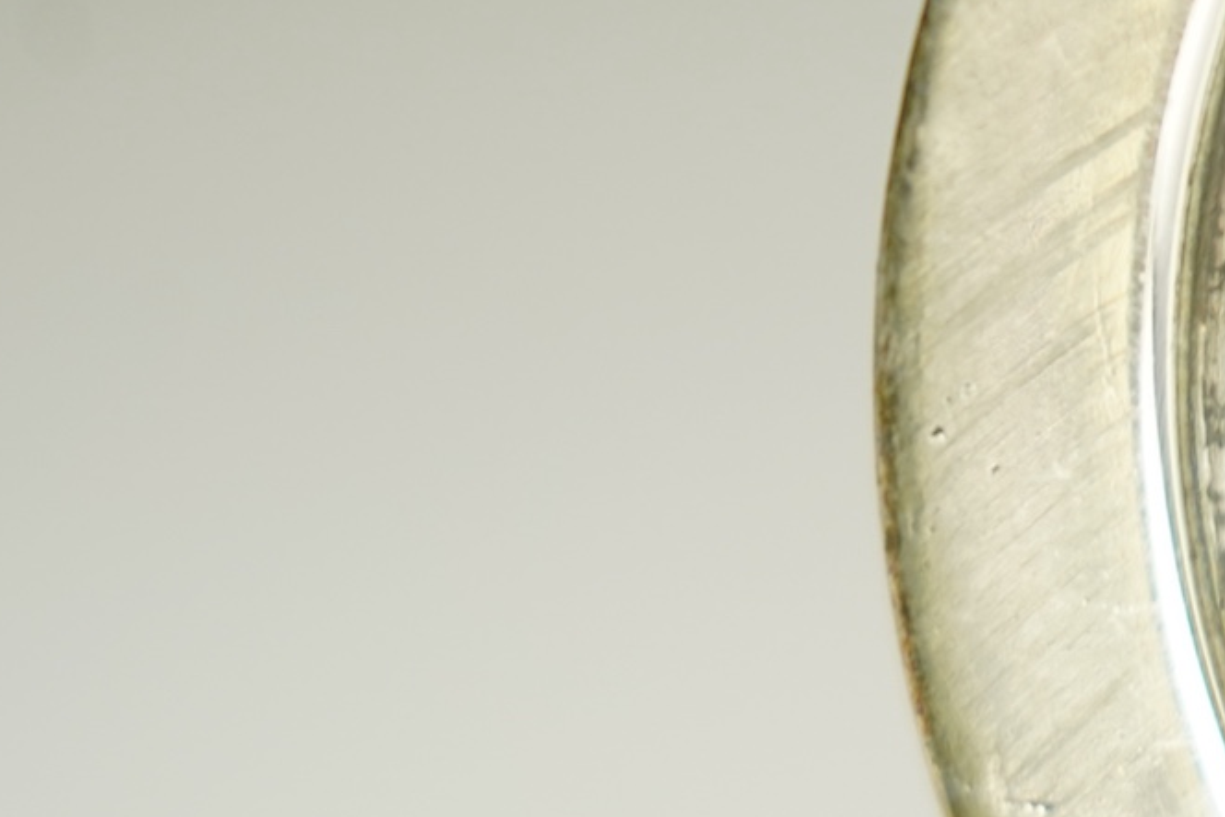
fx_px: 14770
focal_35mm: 434
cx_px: 2178
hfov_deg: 4.7
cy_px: -102
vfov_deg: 3.2
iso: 640
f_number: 5.6
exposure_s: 1/125
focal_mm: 105
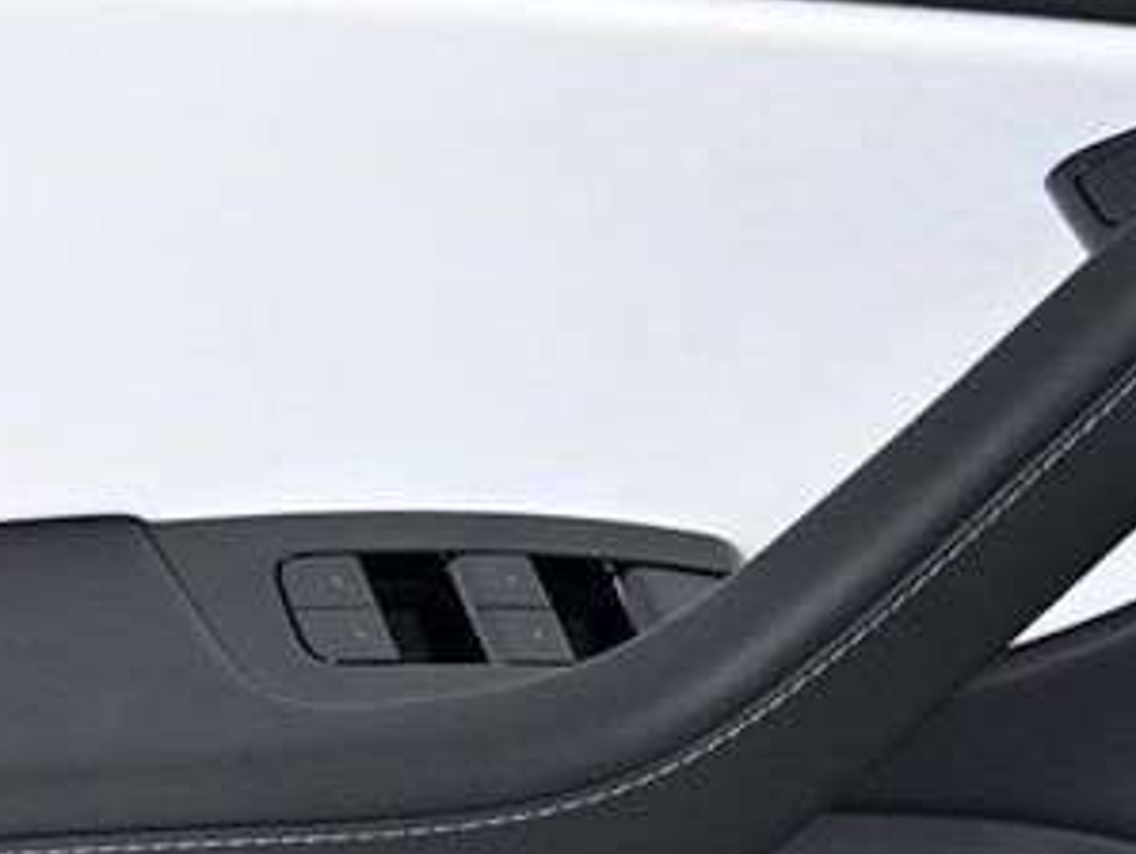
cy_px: 475
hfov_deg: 10.7
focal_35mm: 185
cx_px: 465
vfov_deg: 8.0
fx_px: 6076
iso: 2000
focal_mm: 56
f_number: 5
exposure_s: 1/400
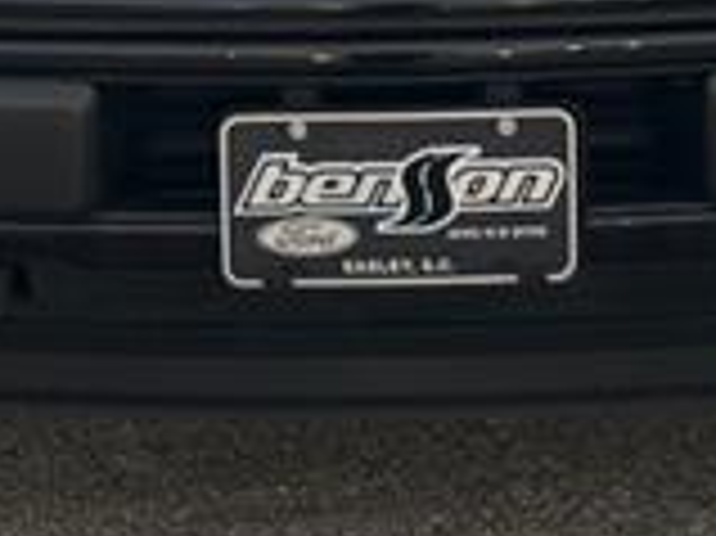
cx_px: 414
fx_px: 3989
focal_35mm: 193
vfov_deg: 7.5
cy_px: -374
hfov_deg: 10.3
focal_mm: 6.76
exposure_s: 1/62
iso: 100
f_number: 1.78
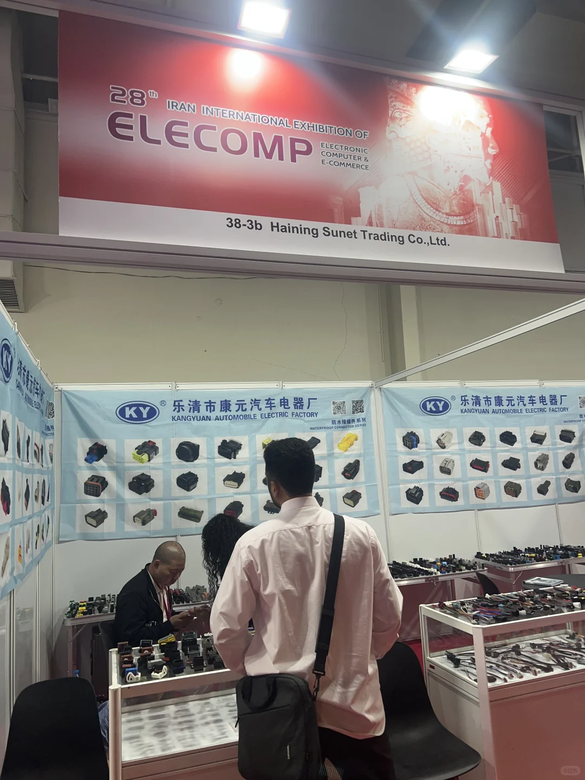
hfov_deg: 53.1
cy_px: 390
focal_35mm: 26
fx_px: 586
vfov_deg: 67.3
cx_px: 292
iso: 50
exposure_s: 1/100
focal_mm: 5.7
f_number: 1.5
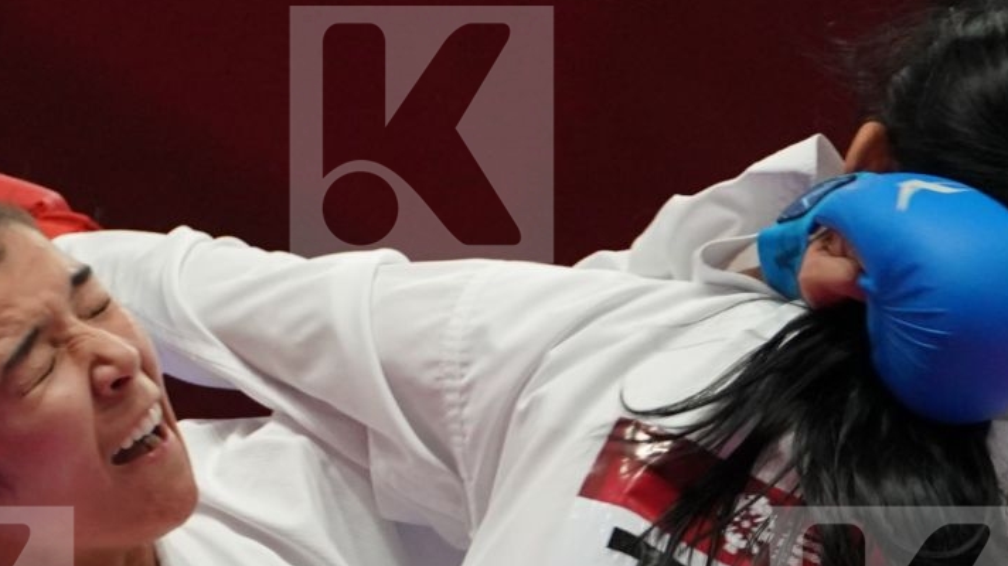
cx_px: 422
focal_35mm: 946
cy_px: 635
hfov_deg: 2.3
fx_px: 25277
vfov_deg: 1.3
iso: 2500
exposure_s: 1/1000
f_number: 4
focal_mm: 238
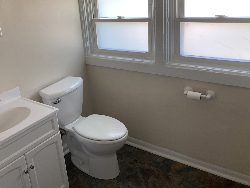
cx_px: 102
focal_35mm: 34
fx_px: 246
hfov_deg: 53.6
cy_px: 74
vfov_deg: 41.6
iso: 80
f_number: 1.8
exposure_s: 1/121
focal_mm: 3.99
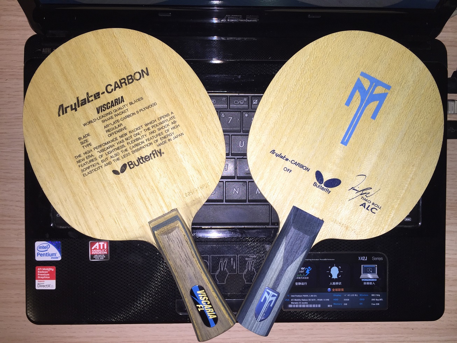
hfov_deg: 61.7
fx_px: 383
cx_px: 228
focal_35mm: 29
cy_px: 172
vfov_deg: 48.2
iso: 32
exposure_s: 1/49
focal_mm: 4.15
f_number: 2.2
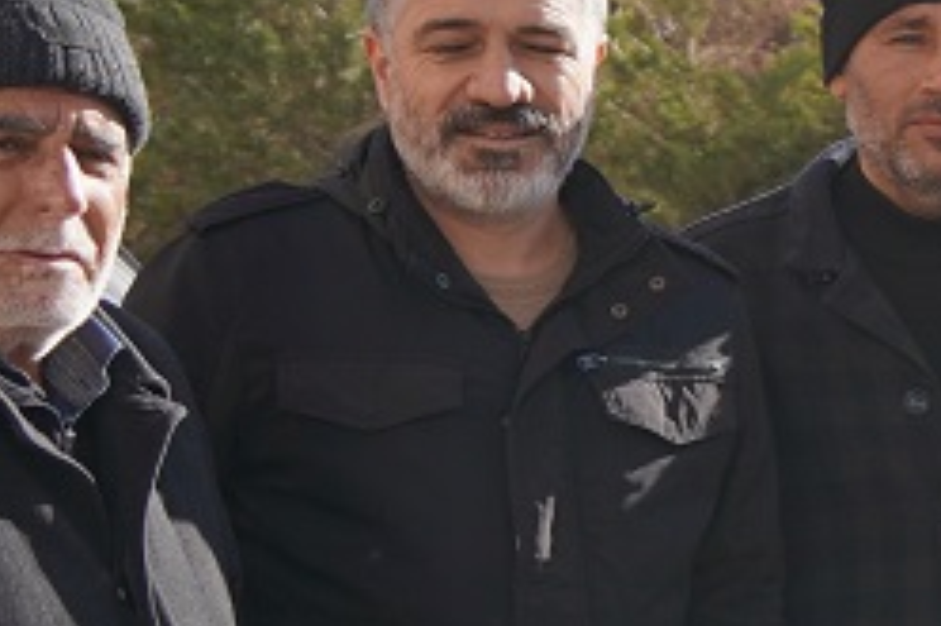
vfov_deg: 8.9
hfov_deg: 11.2
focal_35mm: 154
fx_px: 4023
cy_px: 554
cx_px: 2223
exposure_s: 1/500
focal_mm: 28
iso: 100
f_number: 4.5
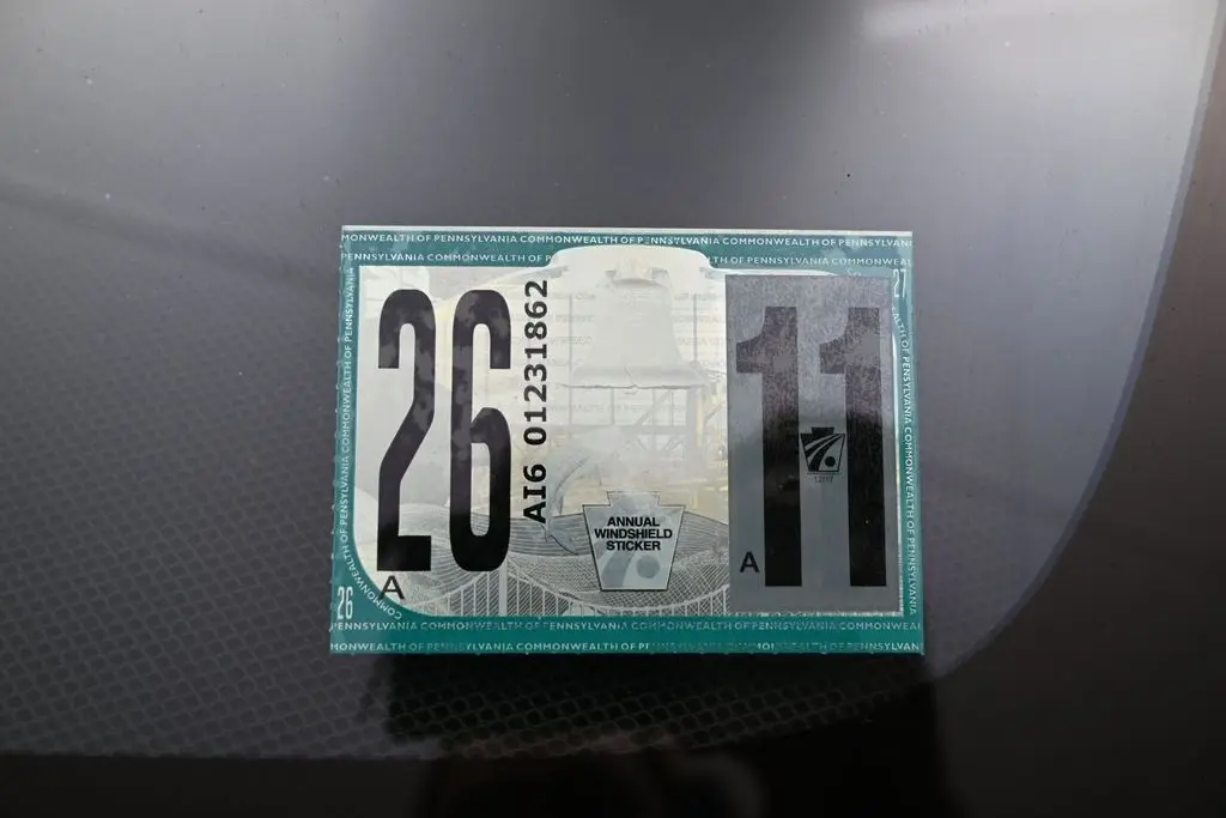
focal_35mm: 38
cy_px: 409
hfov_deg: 51.3
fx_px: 1277
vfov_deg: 35.5
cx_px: 613
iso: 200
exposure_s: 1/250
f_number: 5
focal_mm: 25
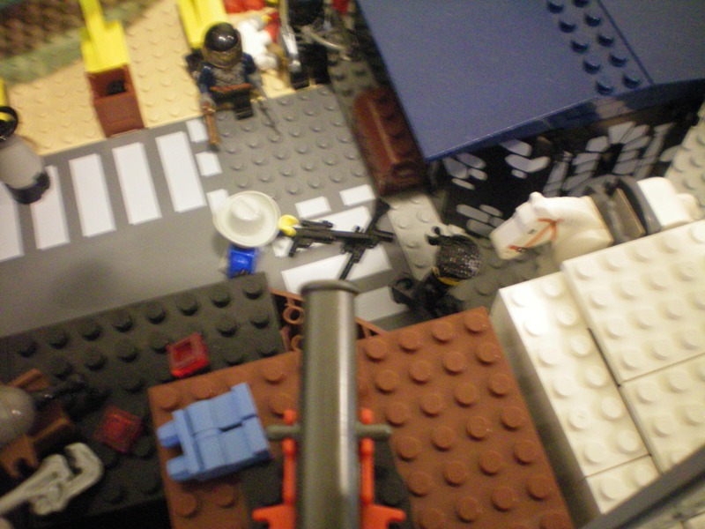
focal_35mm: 38
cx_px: 352
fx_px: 774
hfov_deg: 49.0
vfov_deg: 37.7
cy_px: 264
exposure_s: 1/8
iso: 400
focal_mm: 6.3
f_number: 3.1
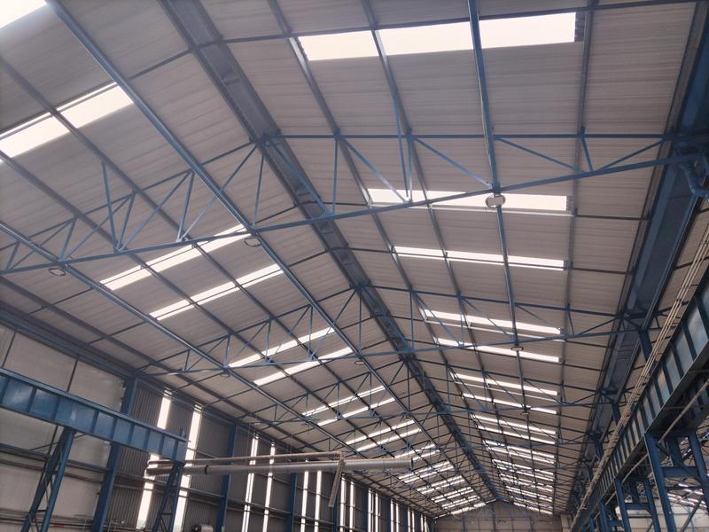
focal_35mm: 26
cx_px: 354
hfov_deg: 67.3
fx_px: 533
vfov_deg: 53.1
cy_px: 266
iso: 111
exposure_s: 1/100
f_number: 1.8
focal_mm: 4.7
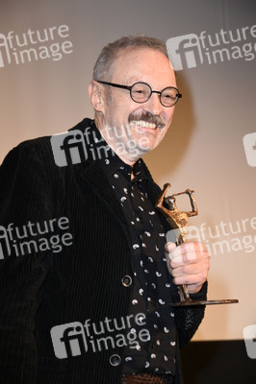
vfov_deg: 22.2
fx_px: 983
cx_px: 128
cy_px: 192
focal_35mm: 92
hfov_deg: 14.8
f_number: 5.6
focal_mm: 92
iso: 2000
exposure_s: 1/125
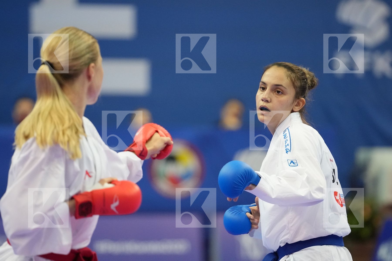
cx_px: 196
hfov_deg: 6.9
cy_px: 130
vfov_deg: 4.6
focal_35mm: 300
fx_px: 3266
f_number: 2.8
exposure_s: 1/1000
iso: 3200
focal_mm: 200
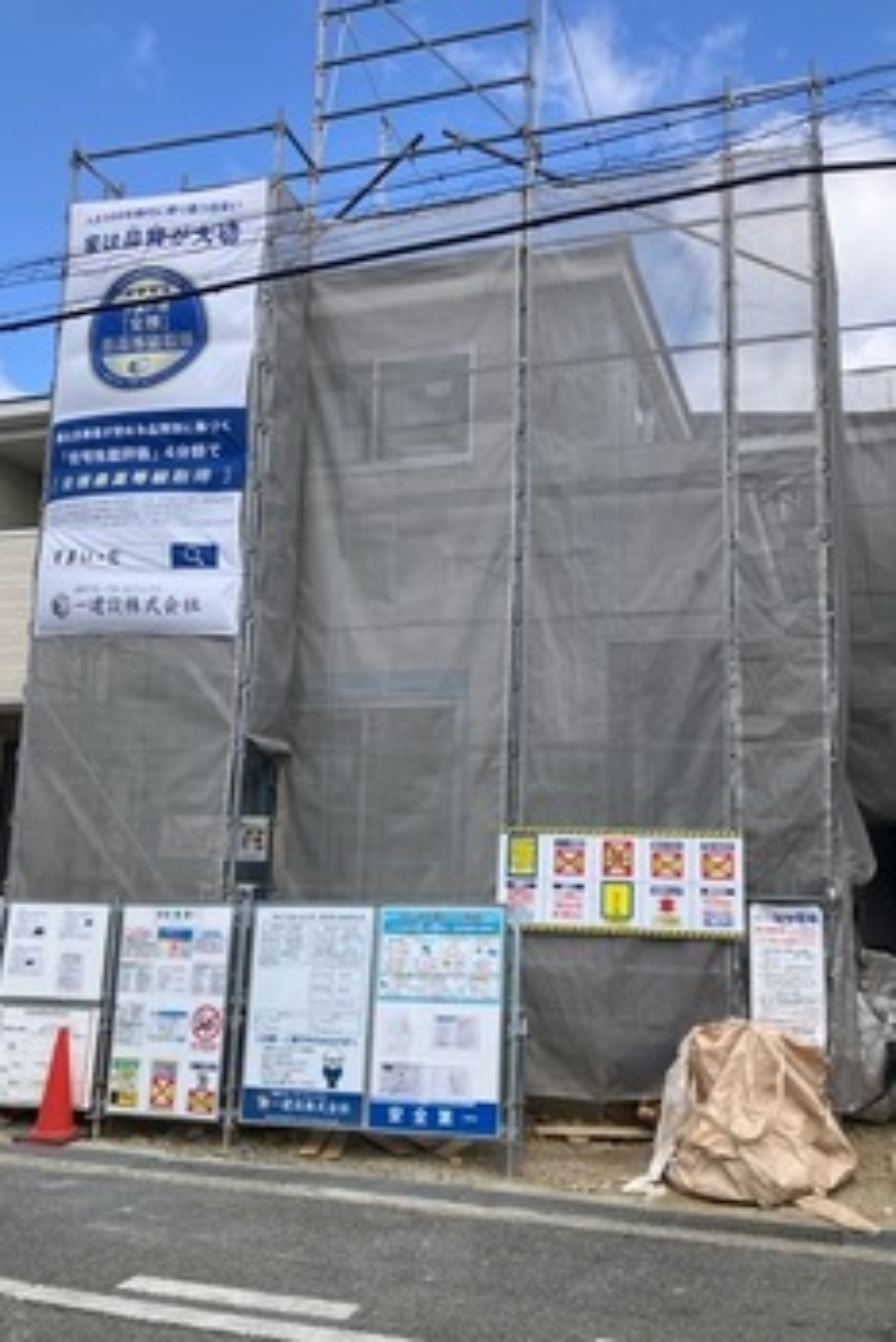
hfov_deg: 43.6
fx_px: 1119
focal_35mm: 30
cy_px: 677
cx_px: 496
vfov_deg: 61.9
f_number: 1.8
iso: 32
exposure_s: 1/1185
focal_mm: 3.99
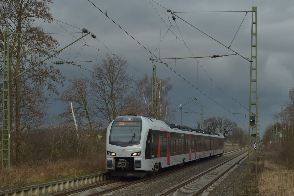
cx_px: 147
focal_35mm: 52
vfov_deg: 25.8
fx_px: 429
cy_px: 98
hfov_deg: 37.9
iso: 250
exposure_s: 1/320
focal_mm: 35
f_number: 8
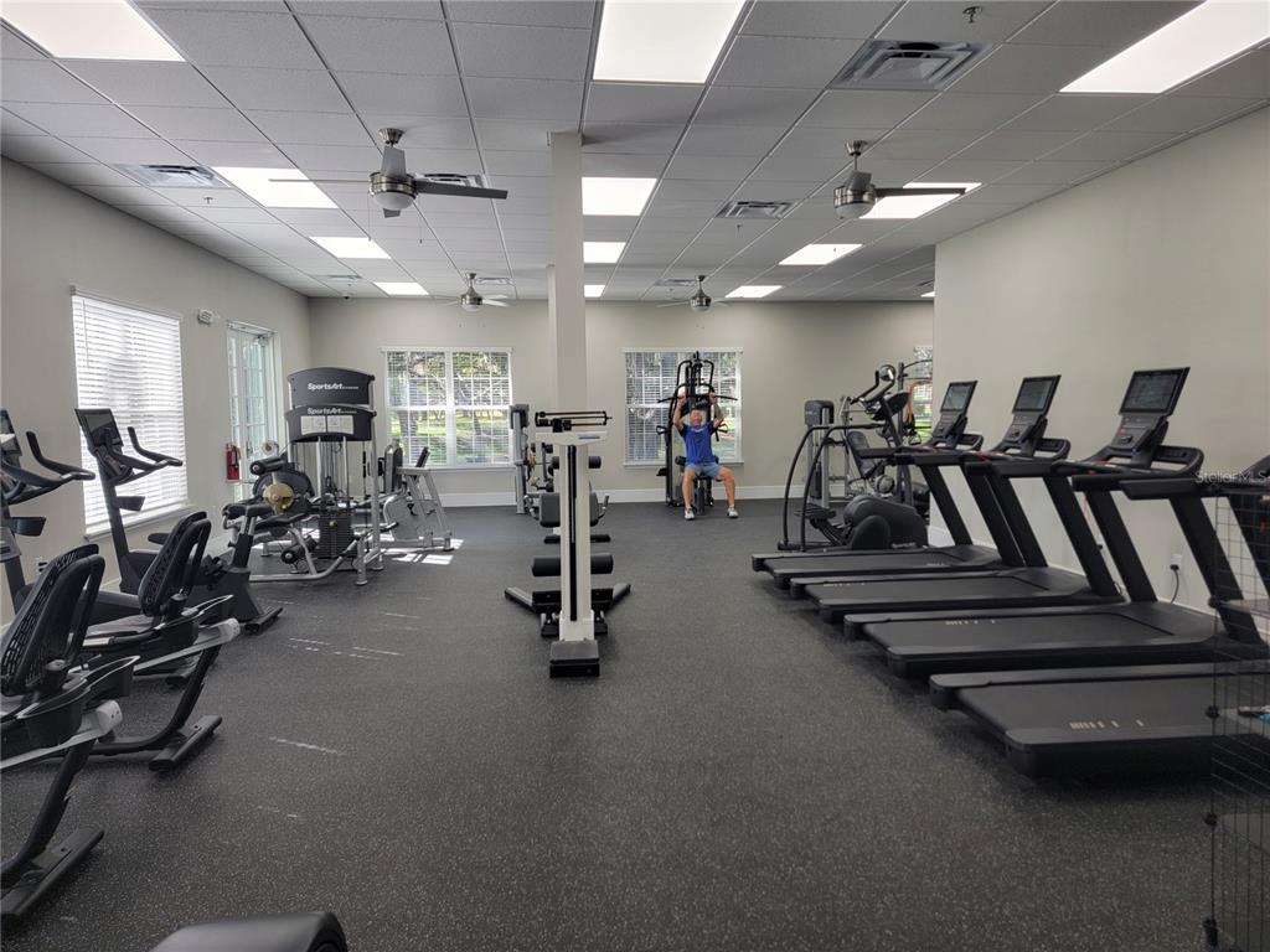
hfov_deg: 71.6
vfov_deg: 56.8
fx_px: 881
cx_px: 635
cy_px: 476
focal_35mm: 24
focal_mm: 6.7
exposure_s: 1/120
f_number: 1.8
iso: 50
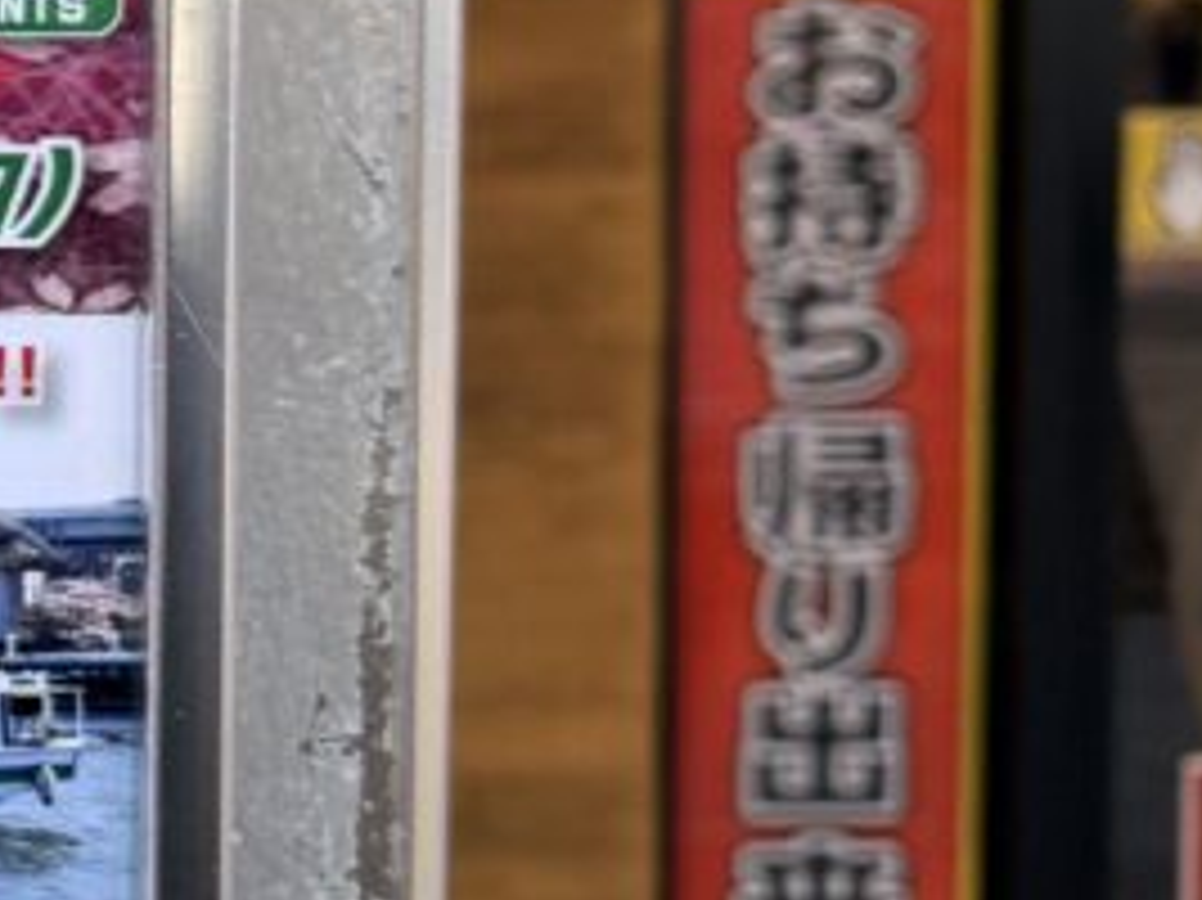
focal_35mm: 115
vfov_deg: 12.8
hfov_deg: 14.1
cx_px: -1265
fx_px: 3991
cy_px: 153
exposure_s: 1/100
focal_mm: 6.76
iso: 125
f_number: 1.78
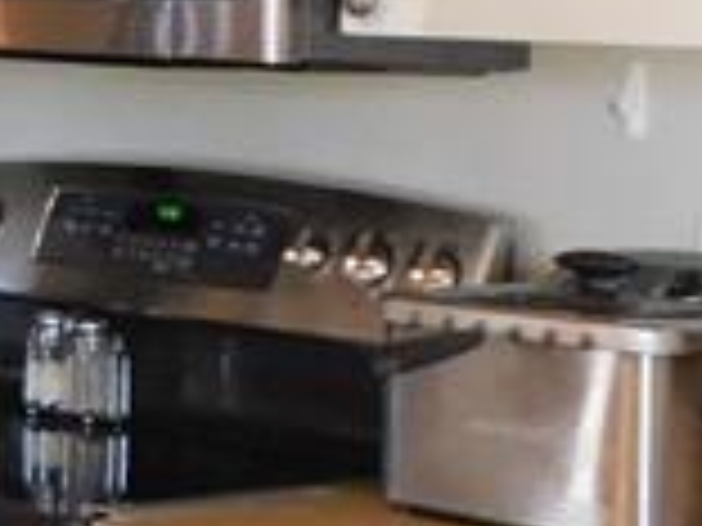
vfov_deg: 9.7
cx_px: -1017
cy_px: -40
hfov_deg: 10.9
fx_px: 3062
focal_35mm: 151
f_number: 3
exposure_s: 1/13
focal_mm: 4
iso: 400
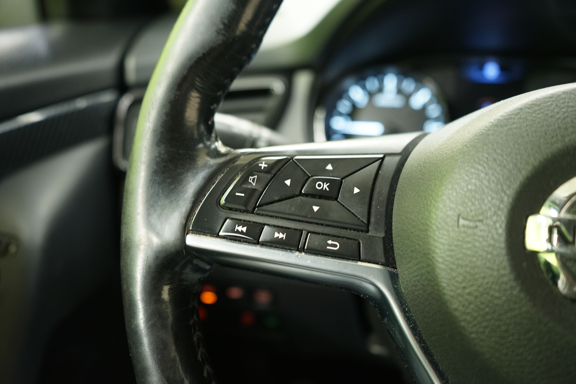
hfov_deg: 65.5
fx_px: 448
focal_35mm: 28
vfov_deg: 46.4
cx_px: 288
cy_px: 192
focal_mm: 28
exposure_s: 1/15
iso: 1000
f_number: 3.5
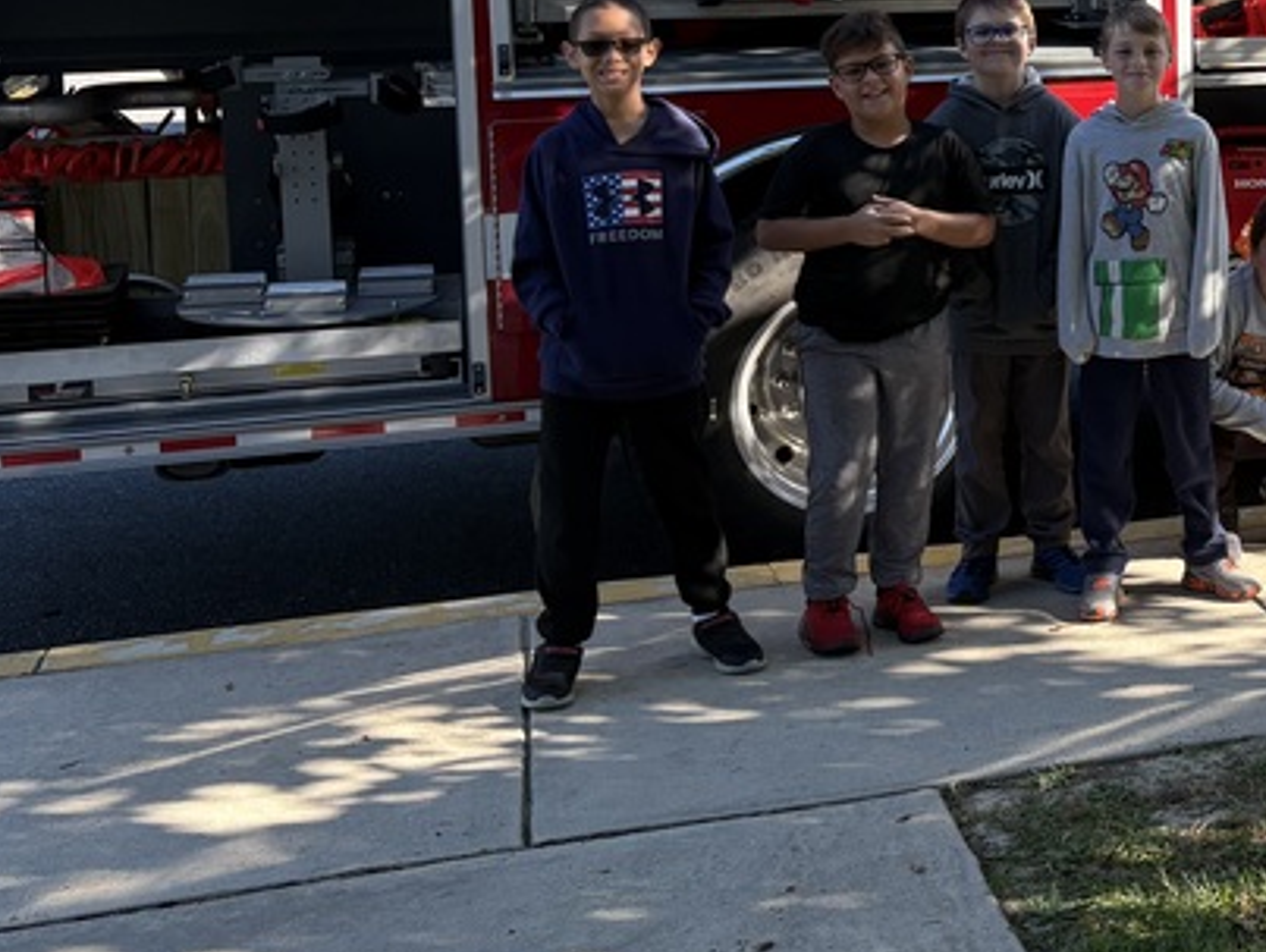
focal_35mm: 66
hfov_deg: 26.7
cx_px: 1442
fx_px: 2416
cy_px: 119
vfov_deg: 21.8
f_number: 1.6
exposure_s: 1/596
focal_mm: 5.96
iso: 64
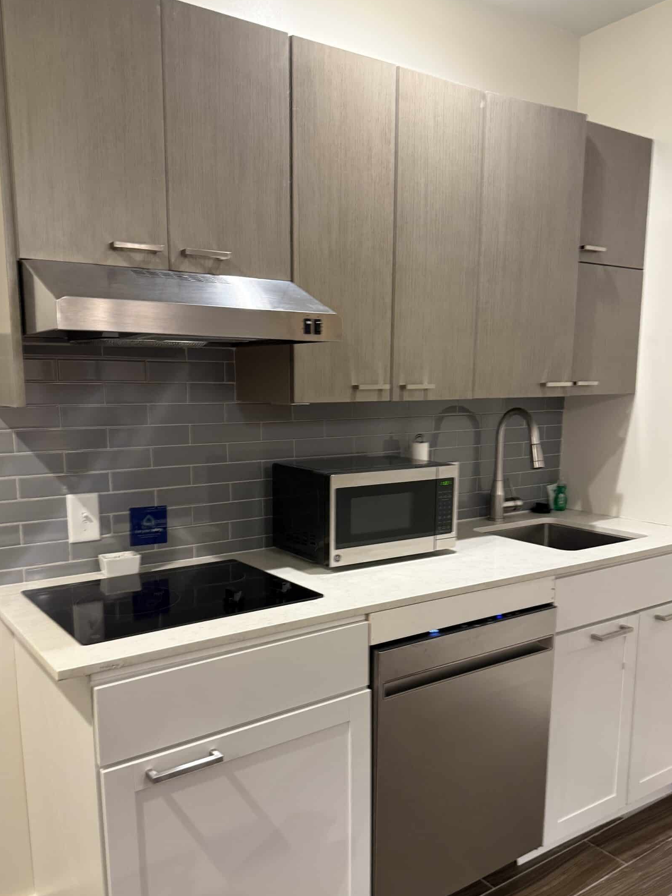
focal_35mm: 29
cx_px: 337
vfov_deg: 61.4
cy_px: 508
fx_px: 751
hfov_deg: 48.2
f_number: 1.78
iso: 400
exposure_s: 1/60
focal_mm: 6.76
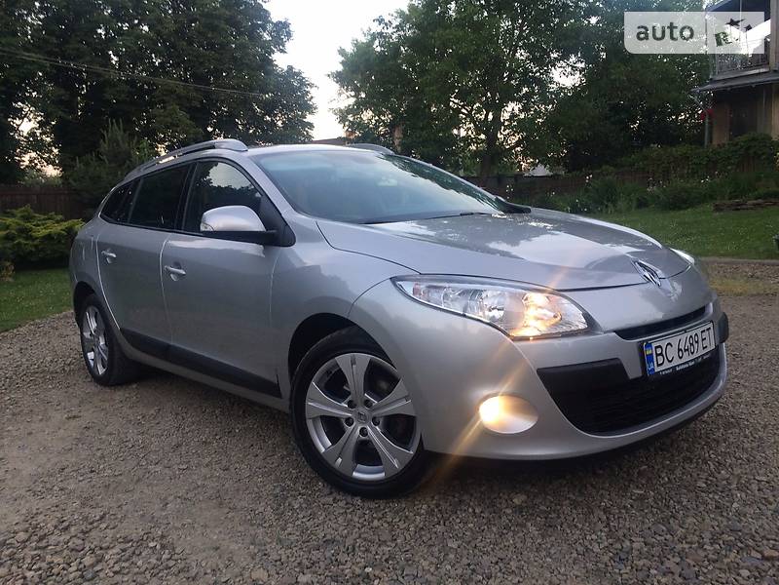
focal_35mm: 29
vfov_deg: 48.2
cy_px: 292
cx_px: 390
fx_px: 653
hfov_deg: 61.7
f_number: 2.2
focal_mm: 4.2
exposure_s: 1/50
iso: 40
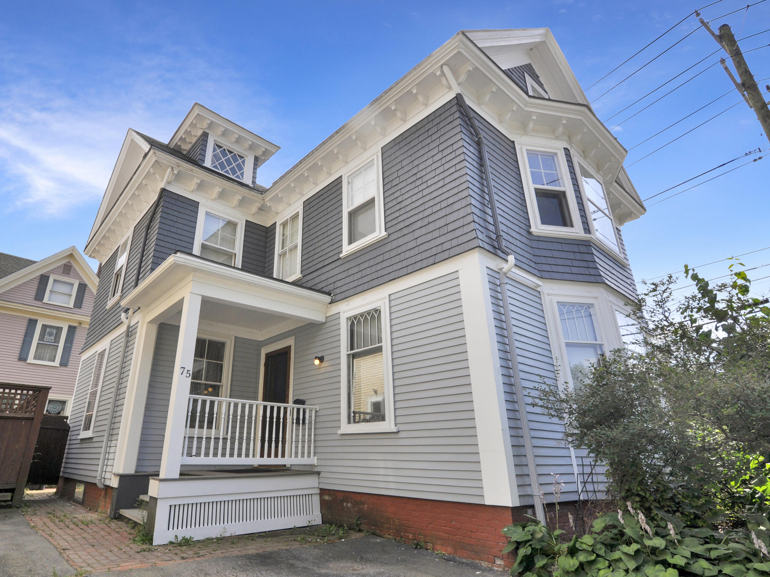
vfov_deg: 69.9
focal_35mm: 19
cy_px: 279
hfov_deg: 85.4
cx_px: 330
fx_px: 413
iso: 200
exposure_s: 1/320
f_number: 9
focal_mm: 11
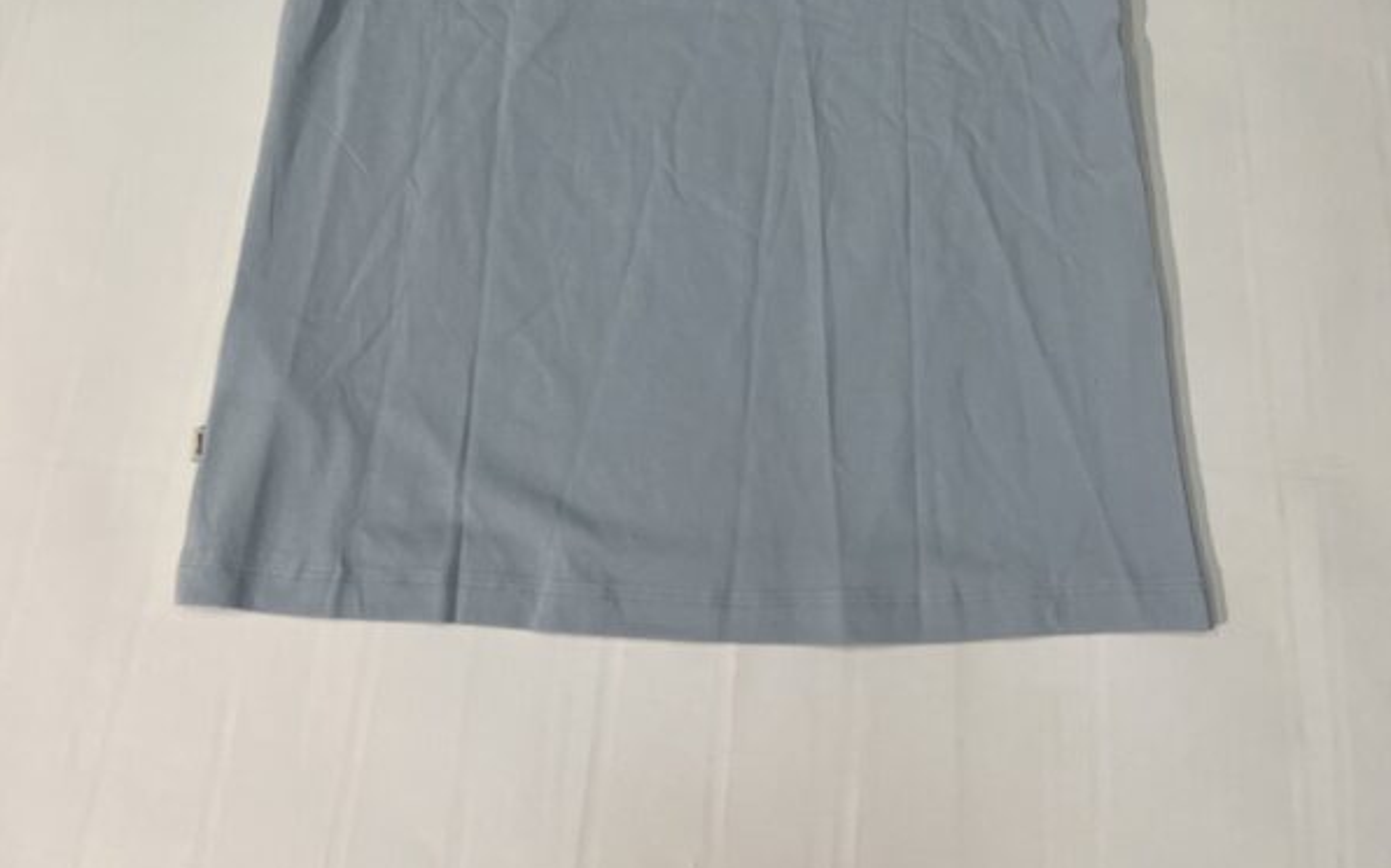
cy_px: -14
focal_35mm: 37
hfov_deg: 52.8
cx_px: 693
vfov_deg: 31.6
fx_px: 1402
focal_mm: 5.1
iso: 50
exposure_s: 1/100
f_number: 1.6
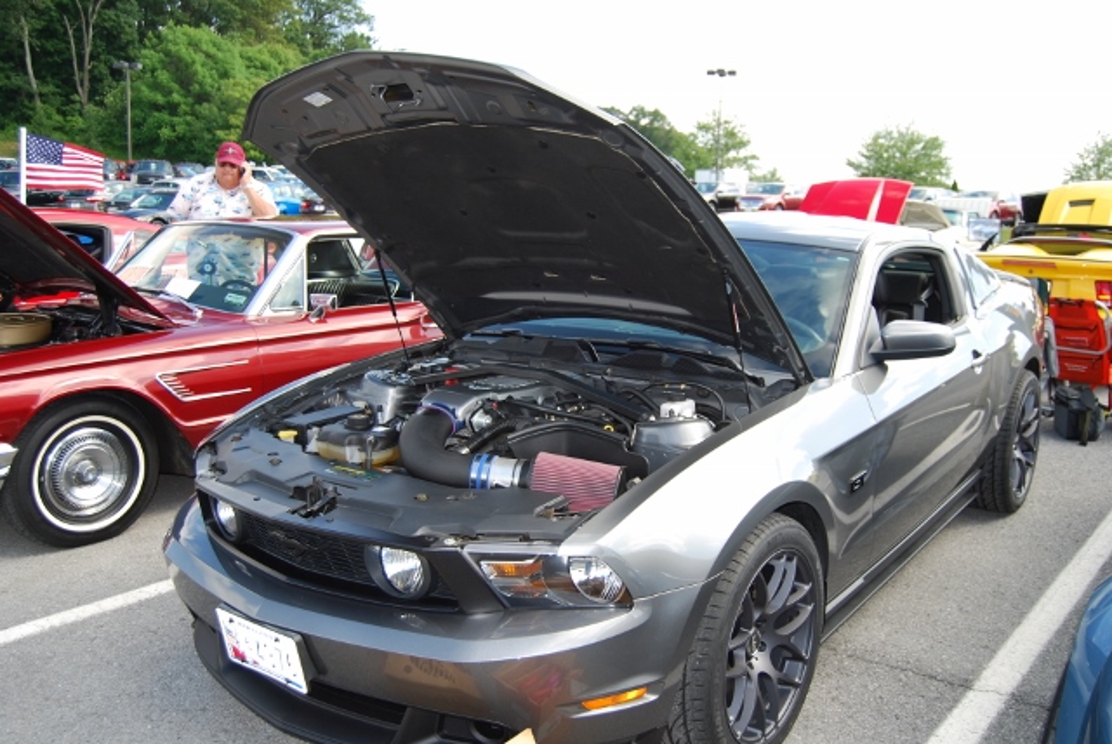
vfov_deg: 40.0
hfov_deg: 57.2
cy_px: 372
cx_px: 556
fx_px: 1020
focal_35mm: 33
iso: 100
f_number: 3.8
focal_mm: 22
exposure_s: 1/160
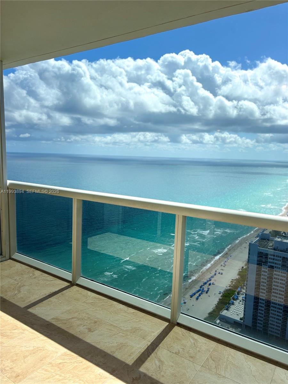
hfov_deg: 53.1
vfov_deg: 67.3
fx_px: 288
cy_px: 192
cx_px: 144
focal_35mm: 26
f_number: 1.6
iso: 50
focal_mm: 5.96
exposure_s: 1/2778
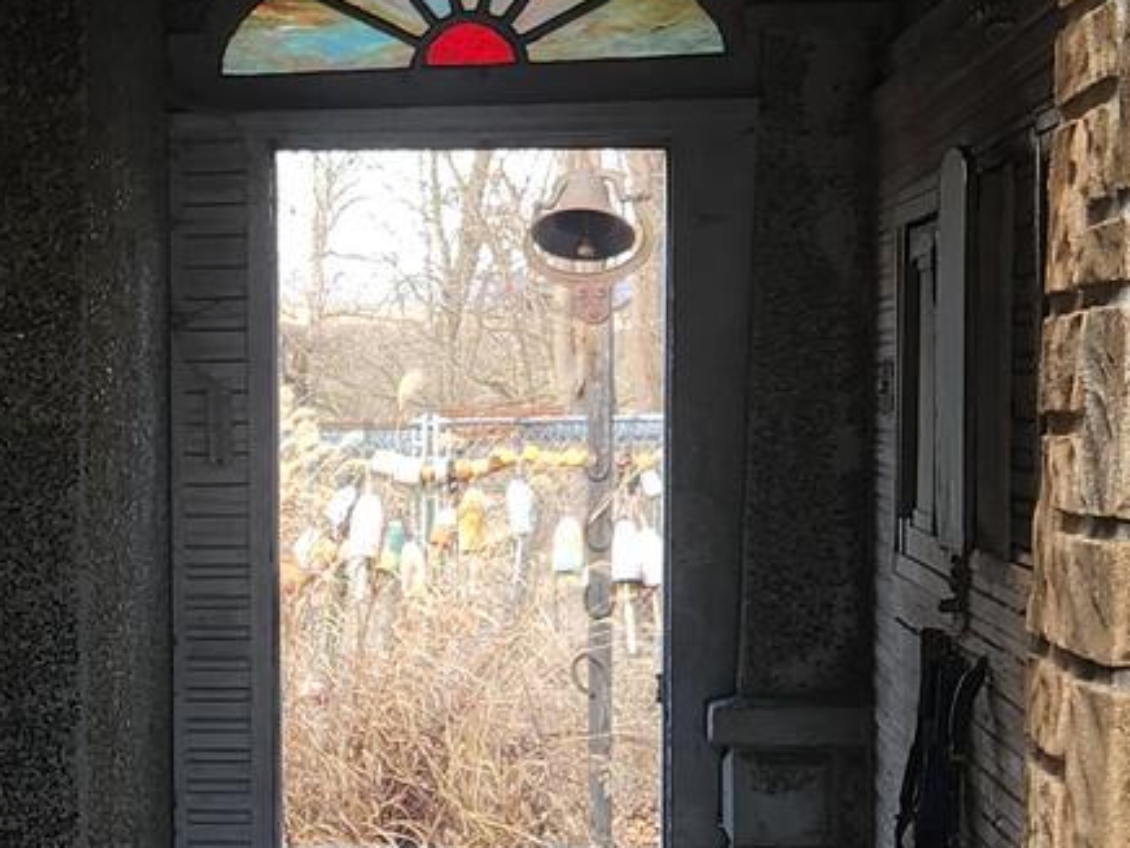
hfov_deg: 17.7
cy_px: 625
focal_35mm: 108
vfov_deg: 13.7
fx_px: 3526
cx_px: -75
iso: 32
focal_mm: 5.4
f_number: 1.8
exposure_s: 1/180
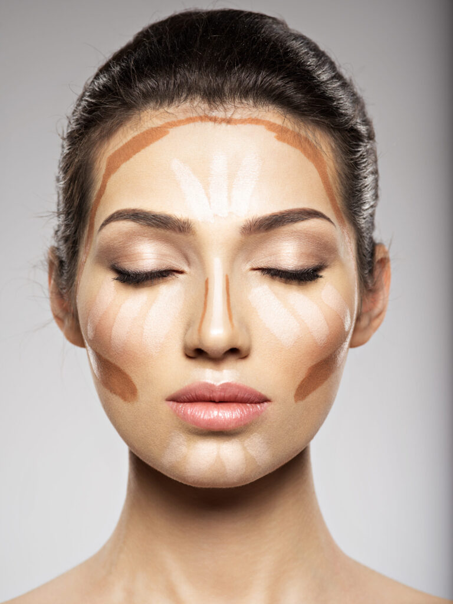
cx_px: 226
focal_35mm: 94
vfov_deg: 20.9
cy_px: 302
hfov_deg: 15.7
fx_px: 1640
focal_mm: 120
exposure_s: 1/125
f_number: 9
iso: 200
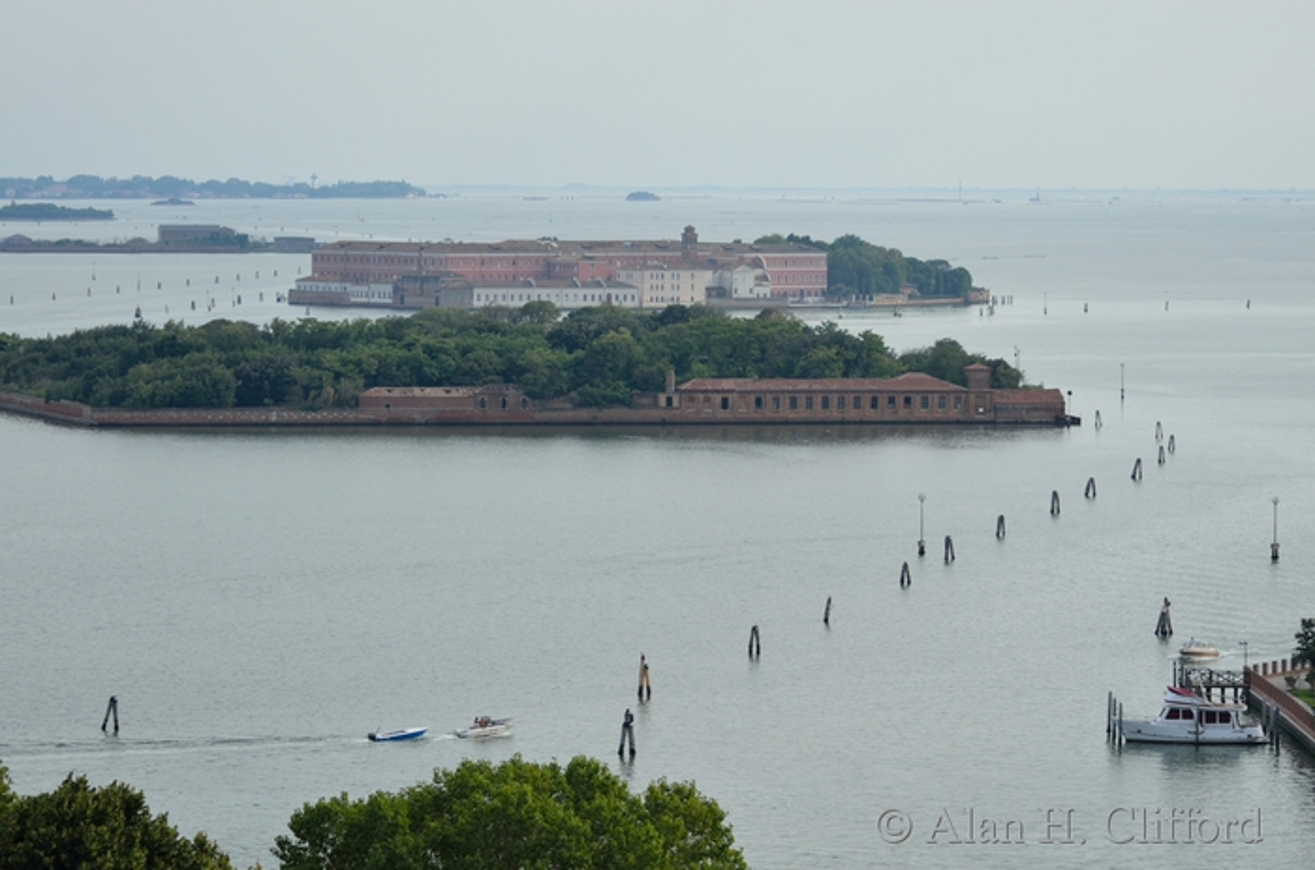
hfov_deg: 13.1
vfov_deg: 8.7
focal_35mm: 158
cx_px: 658
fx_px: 5739
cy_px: 435
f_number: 4.8
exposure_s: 1/640
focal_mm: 105
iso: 140
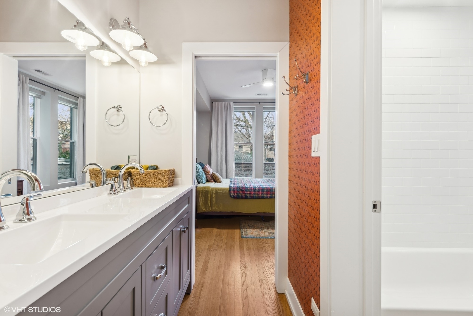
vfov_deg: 73.8
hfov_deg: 96.7
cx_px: 236
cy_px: 158
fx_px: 210
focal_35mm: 16
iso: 200
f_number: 8
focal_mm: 16
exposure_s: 1/4
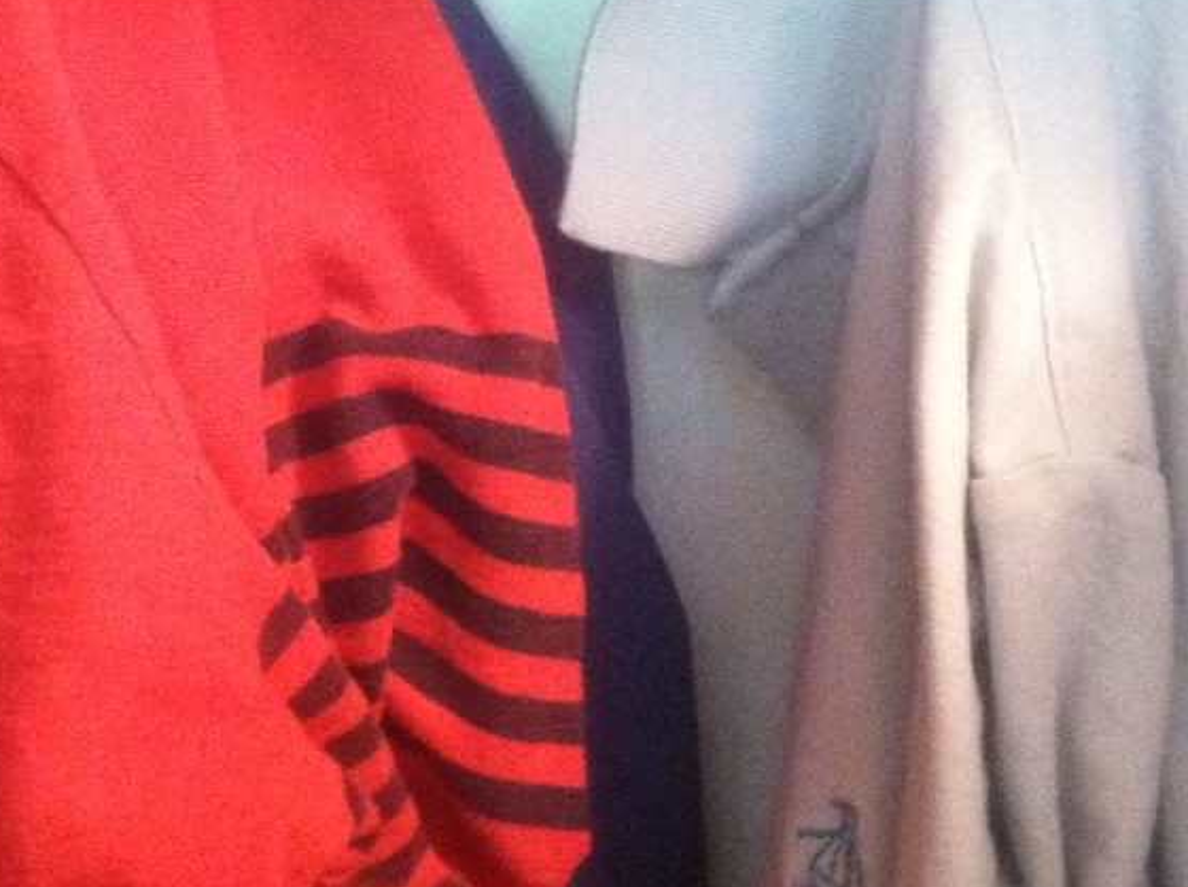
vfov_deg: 17.9
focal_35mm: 81
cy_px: 81
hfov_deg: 24.0
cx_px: 325
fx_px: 2775
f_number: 2.8
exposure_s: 1/17
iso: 800
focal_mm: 3.85
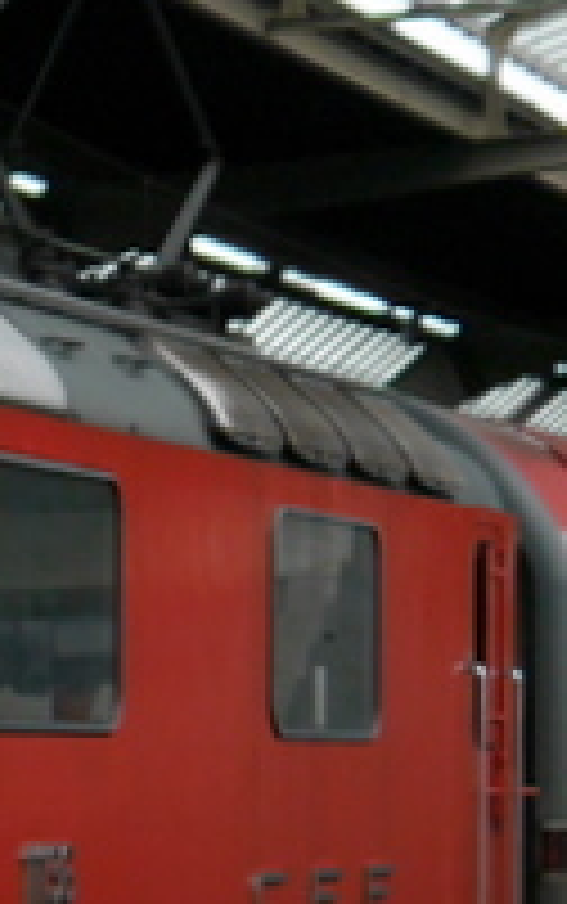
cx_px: -1116
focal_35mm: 190
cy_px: 922
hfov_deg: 6.4
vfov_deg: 10.9
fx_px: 4688
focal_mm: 15
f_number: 3.6
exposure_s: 1/60
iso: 200
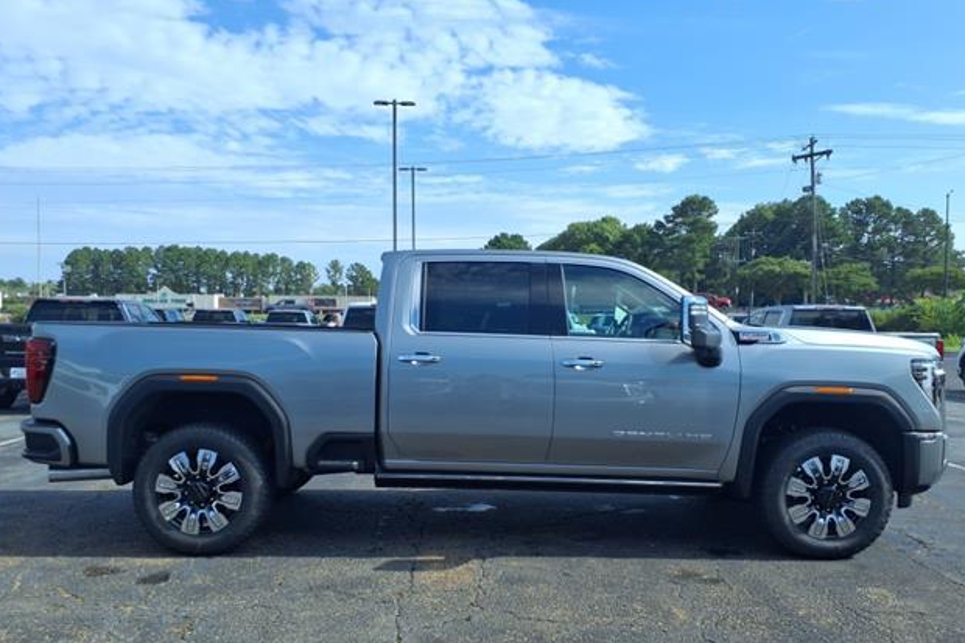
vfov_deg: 44.9
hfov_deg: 63.7
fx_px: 777
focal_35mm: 29
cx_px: 482
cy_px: 360
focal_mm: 3.58
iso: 40
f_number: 1.9
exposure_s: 1/1667
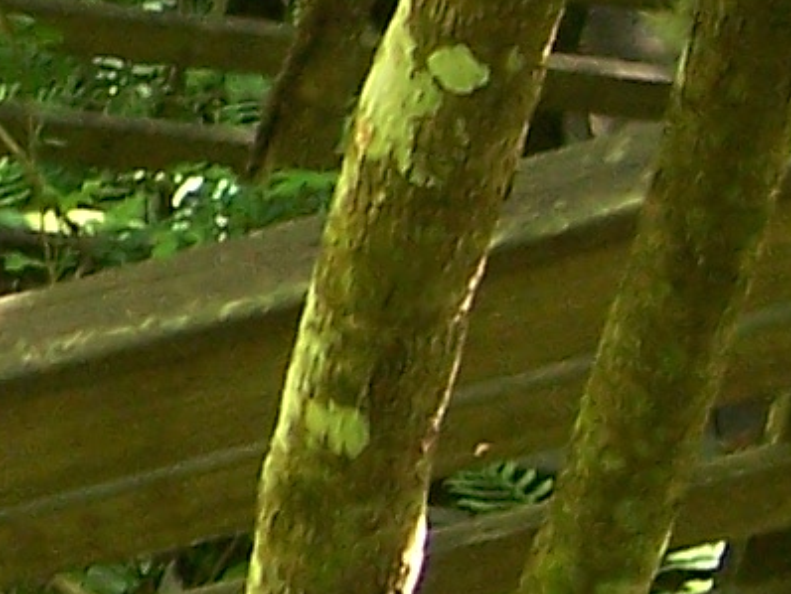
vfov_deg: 3.8
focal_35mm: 388
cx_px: -1345
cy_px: -89
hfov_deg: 4.9
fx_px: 8871
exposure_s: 1/45
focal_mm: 10
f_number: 4.8
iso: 140
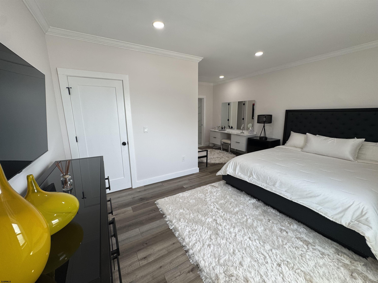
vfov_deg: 85.7
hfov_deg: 102.1
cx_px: 189
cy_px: 142
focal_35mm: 14
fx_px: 153
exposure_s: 1/120
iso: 50
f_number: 2.2
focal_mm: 2.22
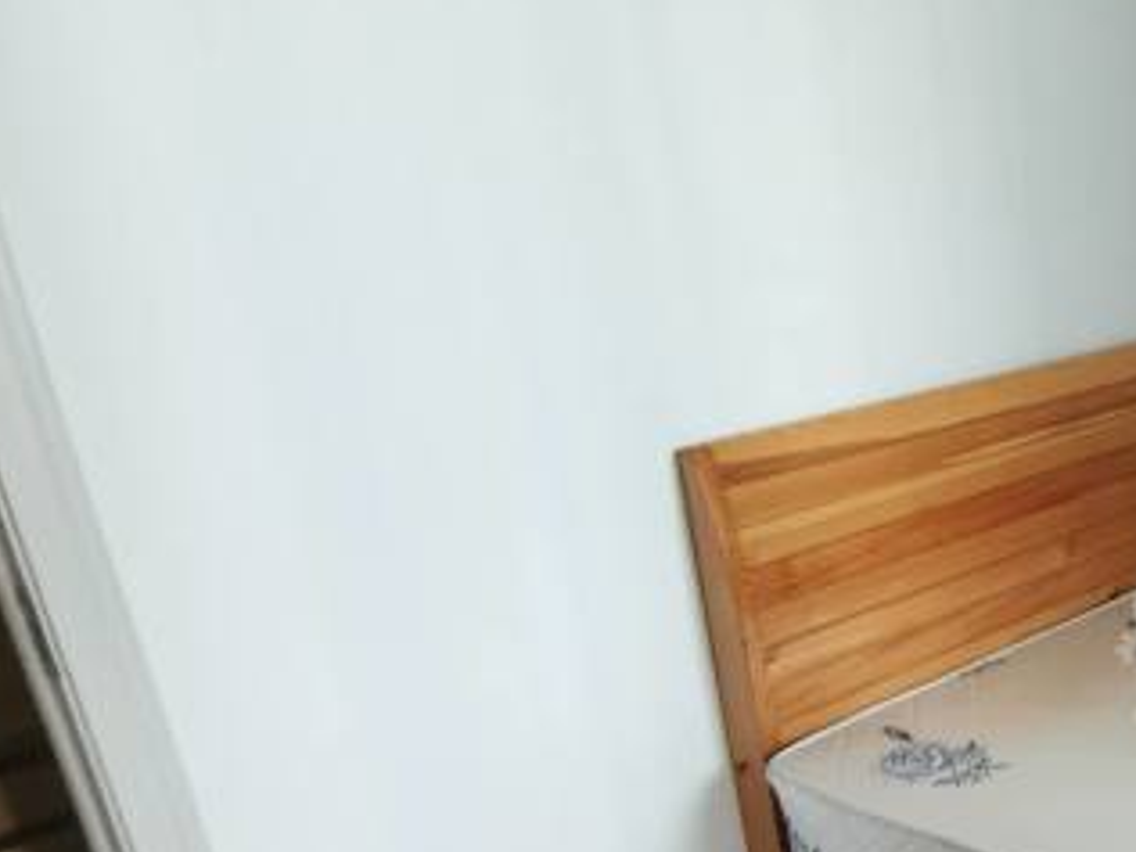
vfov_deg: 33.0
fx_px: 1411
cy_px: 629
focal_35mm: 43
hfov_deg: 34.1
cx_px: 1402
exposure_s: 1/33.3
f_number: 2.2
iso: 125
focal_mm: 2.26
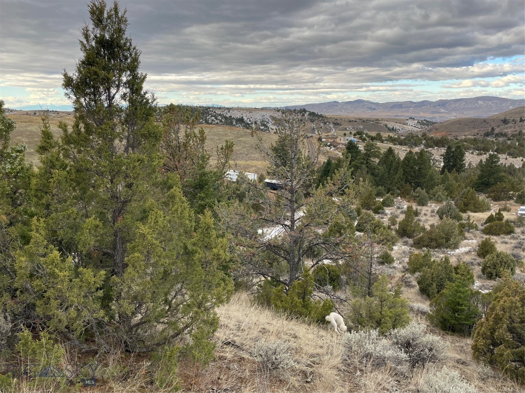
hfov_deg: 67.3
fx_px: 394
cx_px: 262
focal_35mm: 26
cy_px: 196
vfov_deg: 53.1
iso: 32
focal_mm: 4.2
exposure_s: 1/425
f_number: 1.6
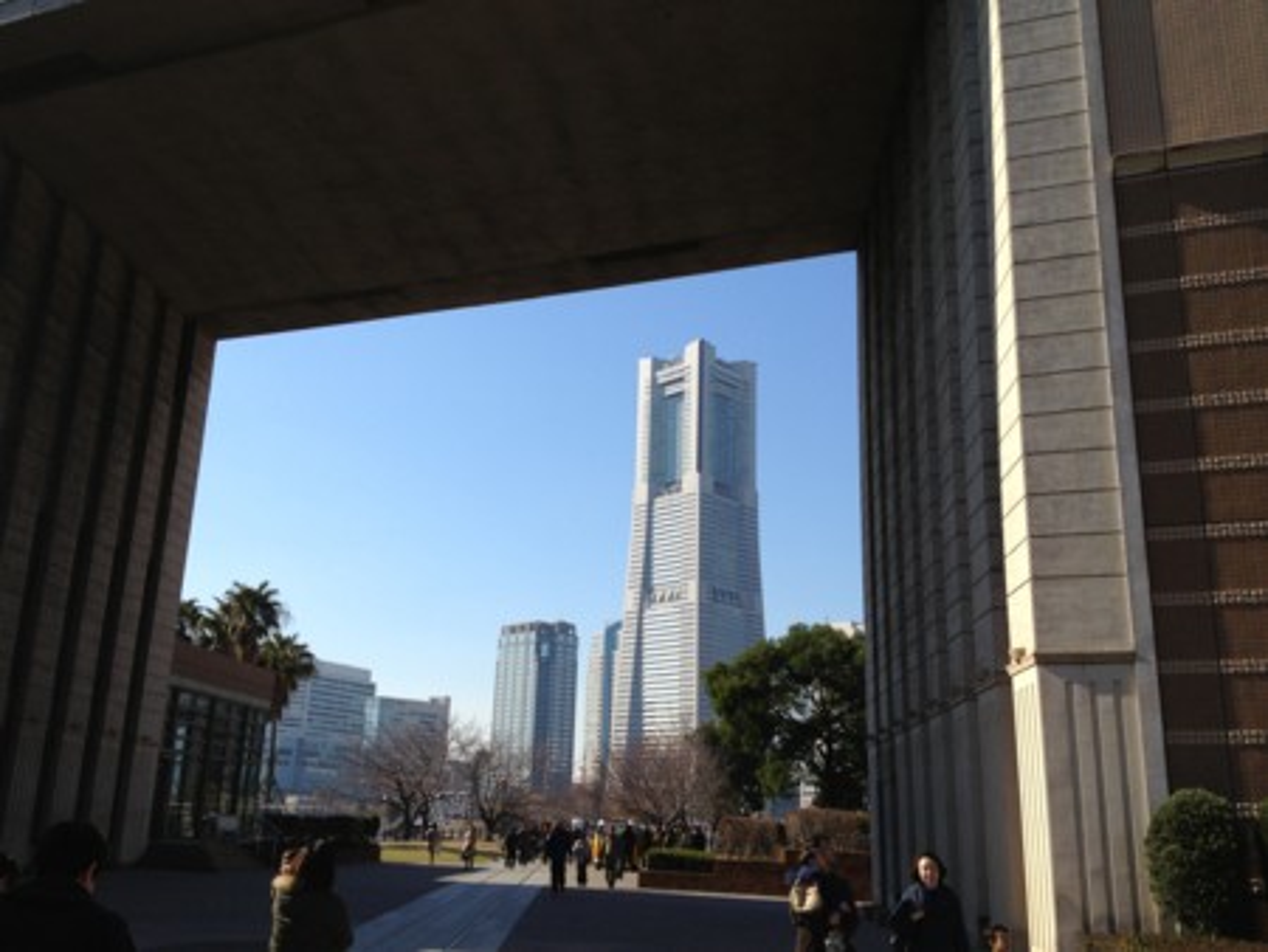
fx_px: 1283
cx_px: 634
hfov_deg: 52.6
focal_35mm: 35
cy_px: 476
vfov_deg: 40.7
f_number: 2.4
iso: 50
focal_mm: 4.28
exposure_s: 1/1905
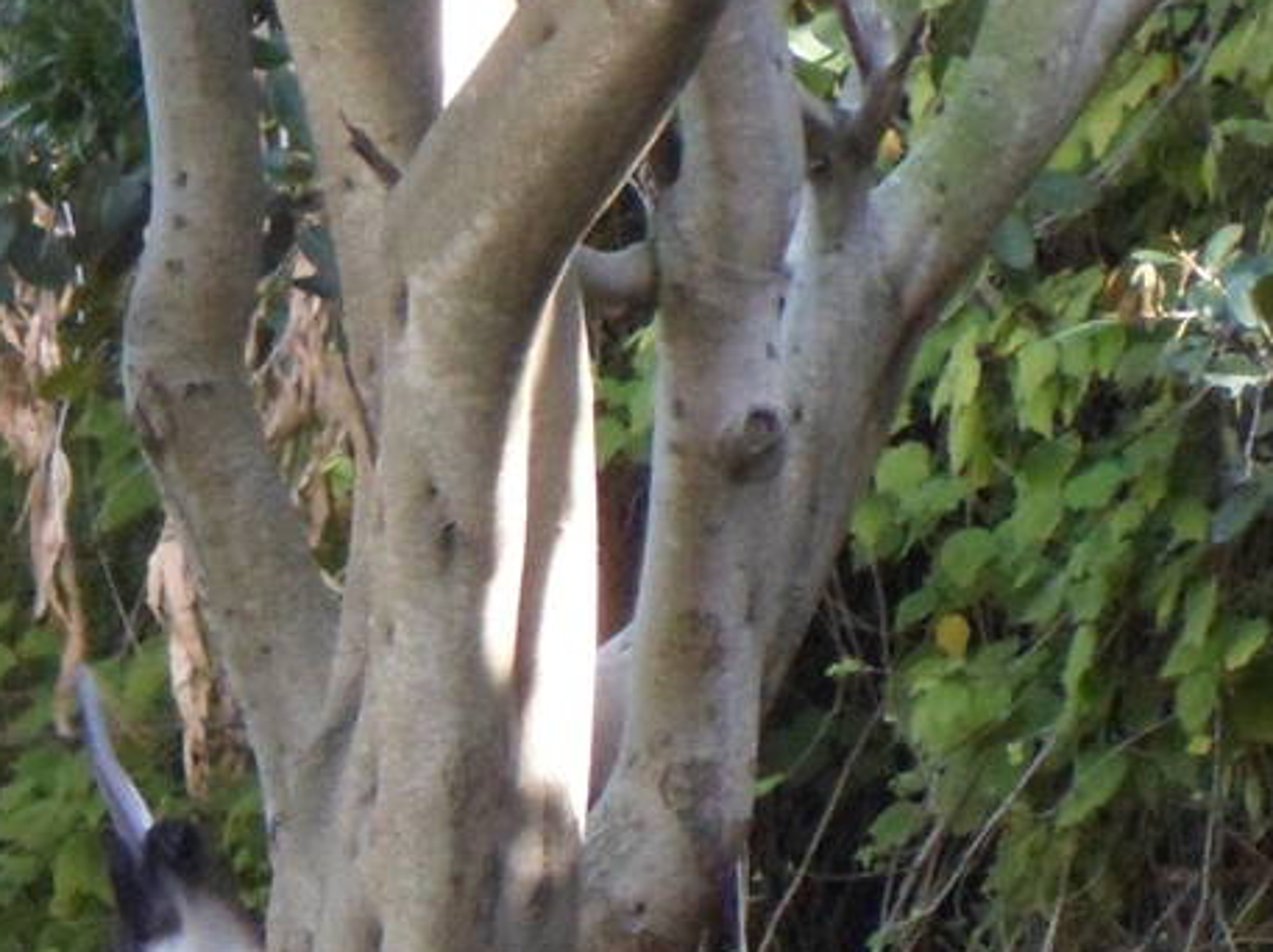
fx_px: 34762
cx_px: -460
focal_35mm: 946
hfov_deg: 2.1
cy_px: 1389
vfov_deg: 1.6
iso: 400
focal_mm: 46.8
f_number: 5.9
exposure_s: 1/60
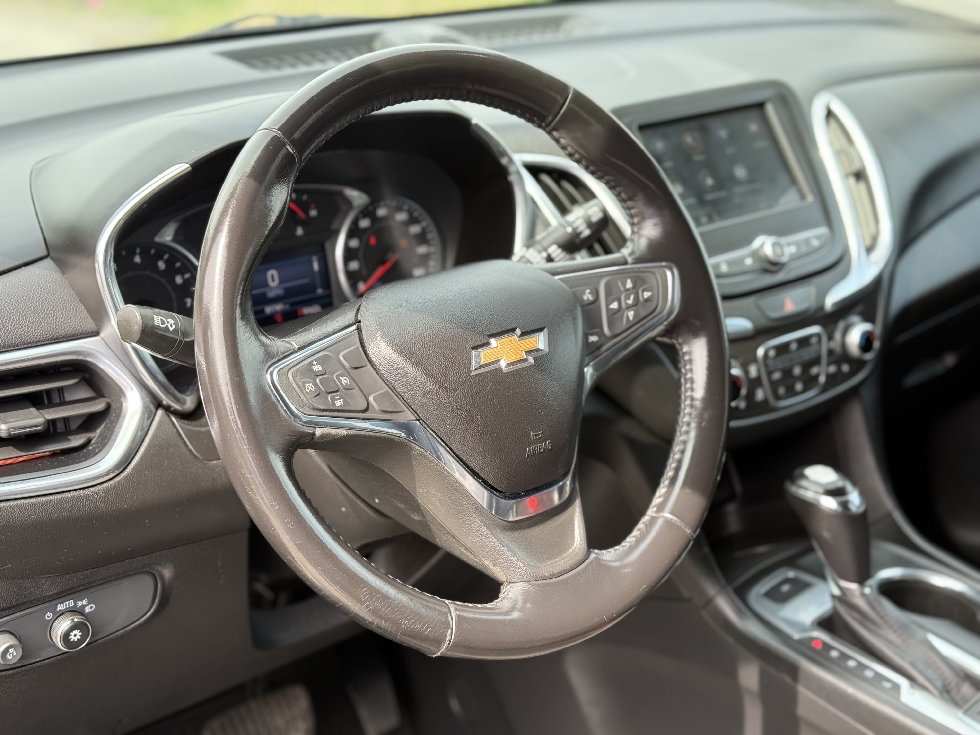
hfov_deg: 39.7
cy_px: 368
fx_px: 1359
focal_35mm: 48
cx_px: 490
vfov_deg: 30.3
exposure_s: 1/257
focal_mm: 6.76
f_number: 1.78
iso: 80
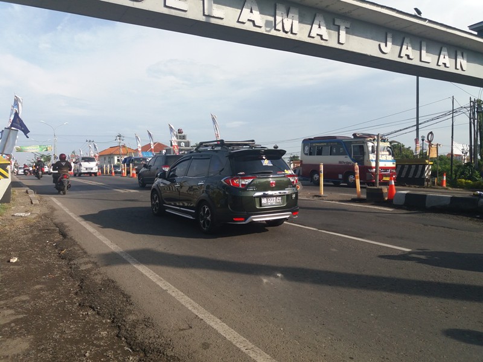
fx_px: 391
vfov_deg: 49.7
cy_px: 181
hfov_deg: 63.4
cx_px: 242
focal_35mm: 28
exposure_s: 1/1301
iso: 64
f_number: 1.9
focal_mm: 3.7
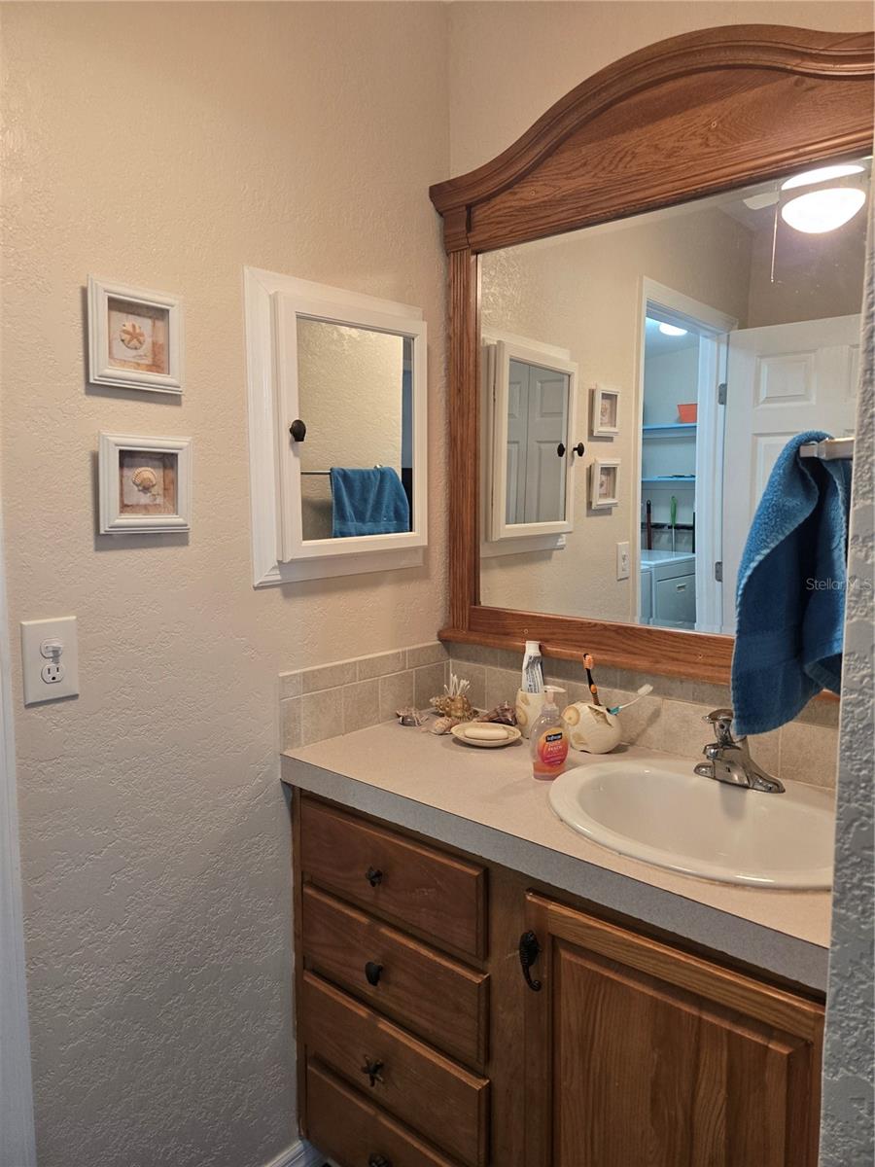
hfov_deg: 58.9
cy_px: 584
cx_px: 438
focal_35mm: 23
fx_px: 775
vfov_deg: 73.9
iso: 200
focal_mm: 5.4
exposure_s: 1/120
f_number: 1.8
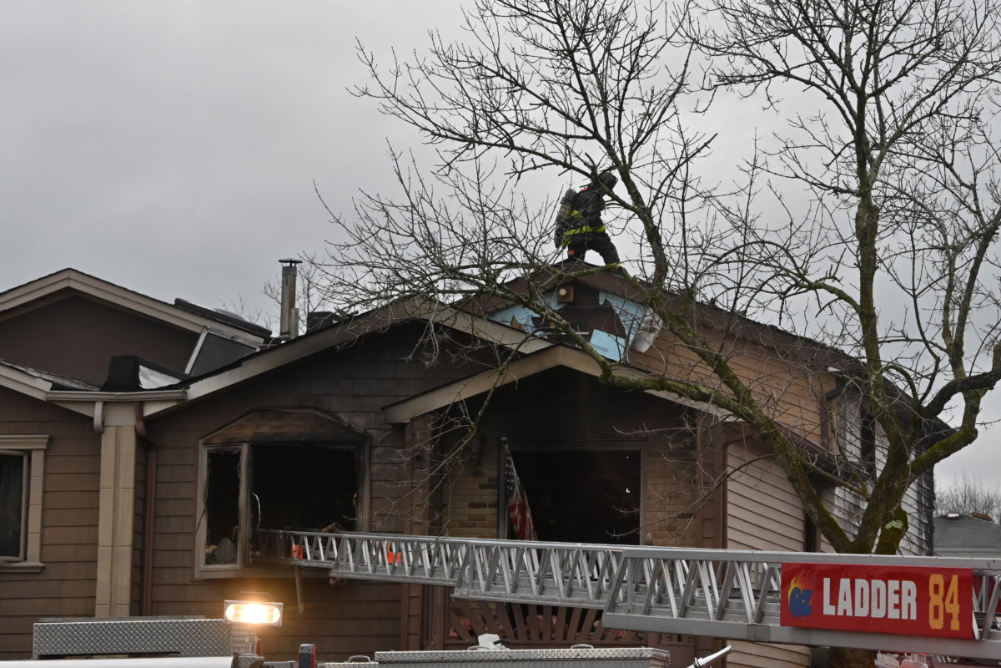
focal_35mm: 136
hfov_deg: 15.1
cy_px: 266
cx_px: 626
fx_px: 3781
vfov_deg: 10.1
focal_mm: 102
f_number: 8
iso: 560
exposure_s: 1/400
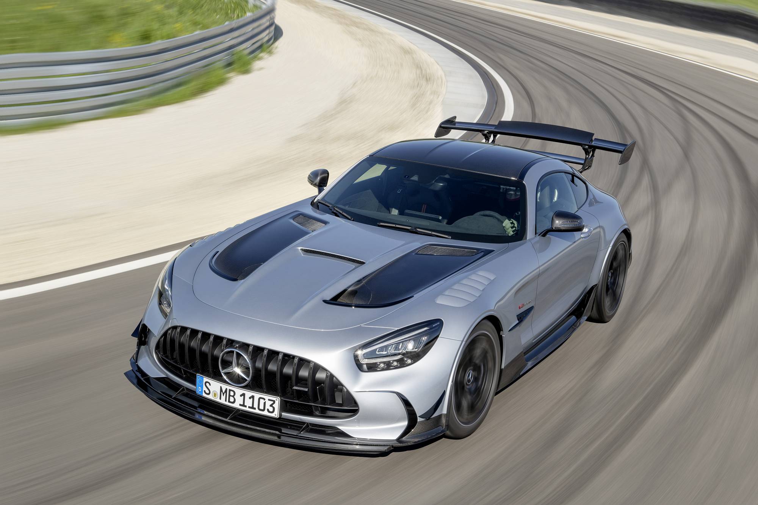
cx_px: 379
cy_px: 252
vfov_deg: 27.0
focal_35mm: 50
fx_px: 1053
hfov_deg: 39.6
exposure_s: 1/160
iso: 100
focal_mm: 50
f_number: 11
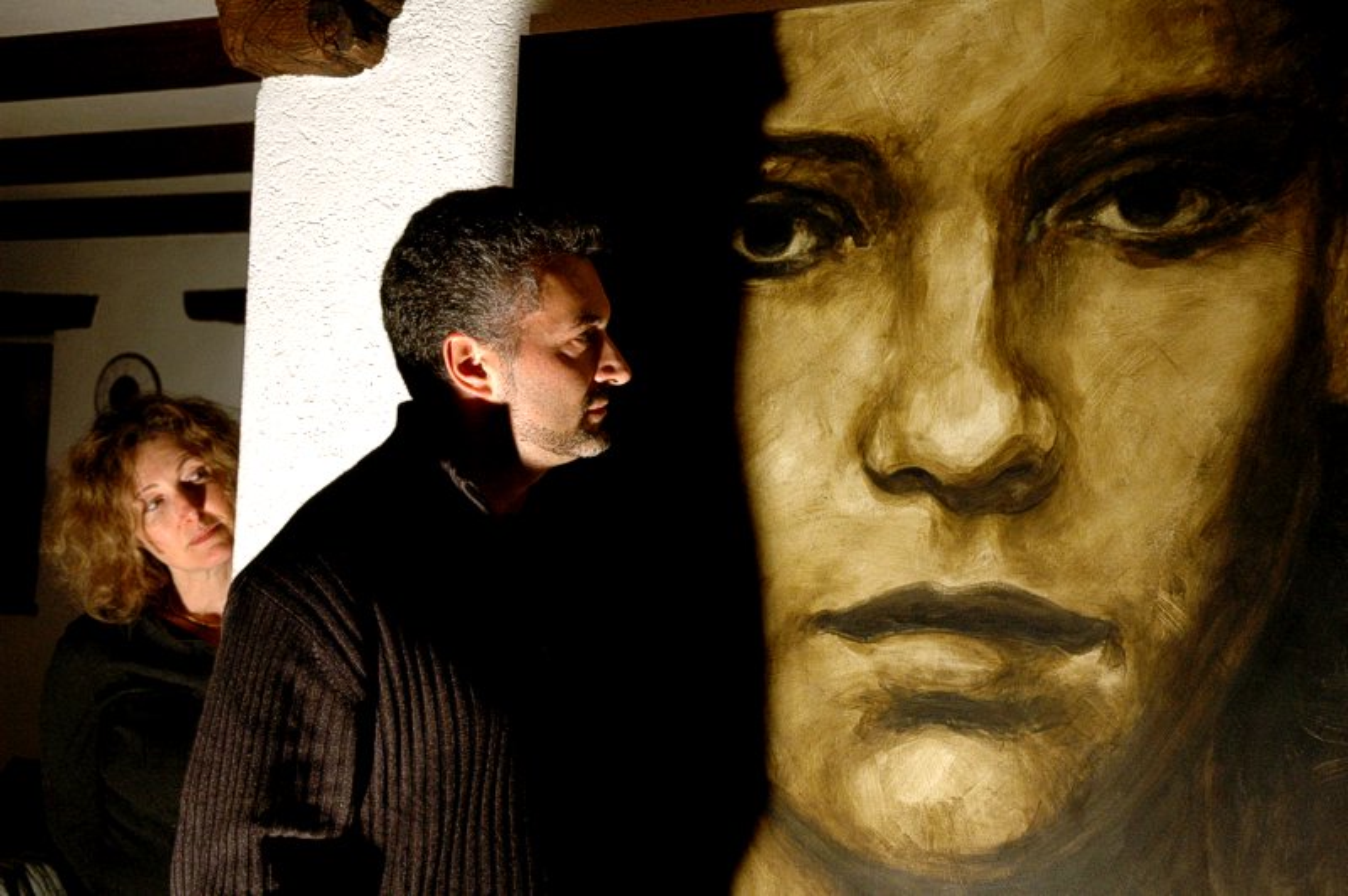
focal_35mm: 52
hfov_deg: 37.9
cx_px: 674
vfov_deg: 25.7
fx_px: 1964
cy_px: 448
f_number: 4.2
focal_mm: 35
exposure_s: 1/30
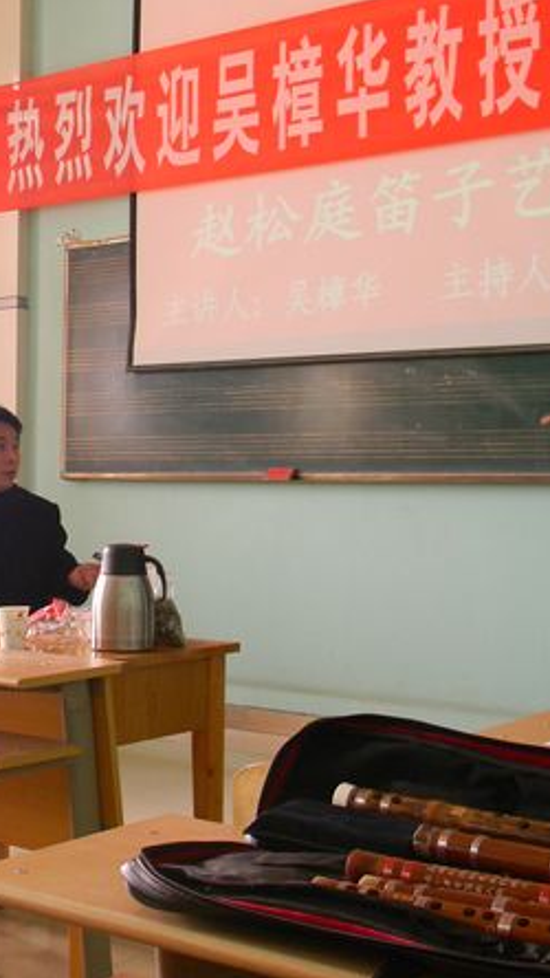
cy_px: 489
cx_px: 224
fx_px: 1373
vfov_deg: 39.2
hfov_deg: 22.6
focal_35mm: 53
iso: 243
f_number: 3.7
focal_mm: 6.4
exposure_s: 1/7.9
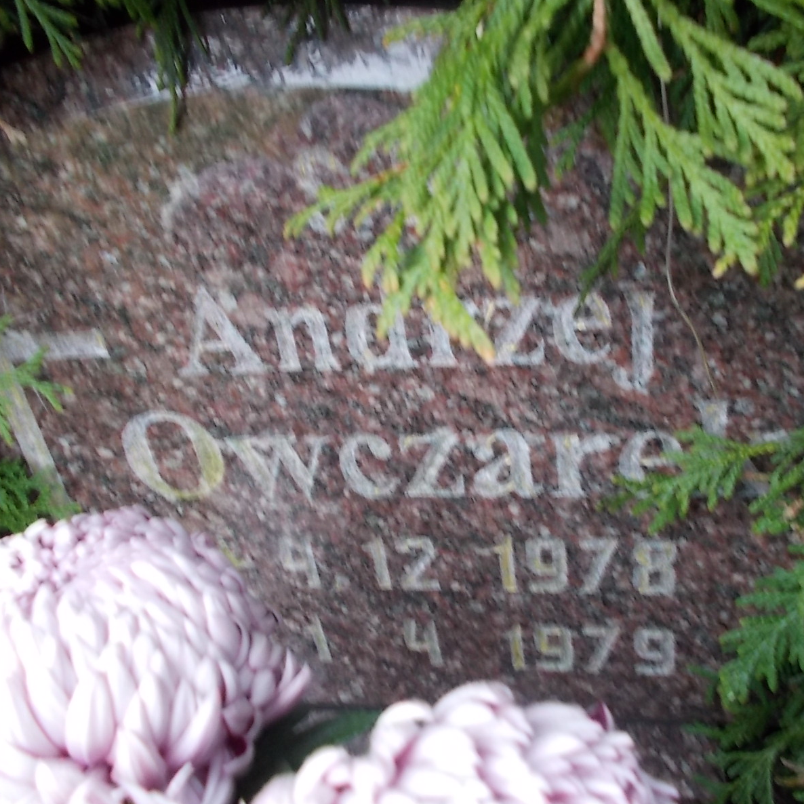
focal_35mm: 31
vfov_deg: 52.5
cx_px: 457
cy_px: 403
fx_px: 815
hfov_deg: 52.4
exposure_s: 1/25
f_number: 3.2
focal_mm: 4.6
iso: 200
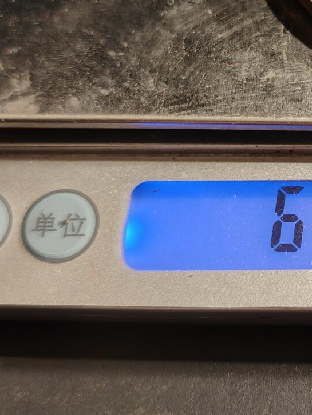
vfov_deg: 33.6
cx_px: 333
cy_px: 162
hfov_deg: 24.2
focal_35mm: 57
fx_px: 685
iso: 250
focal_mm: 6.06
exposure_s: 1/200
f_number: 1.6
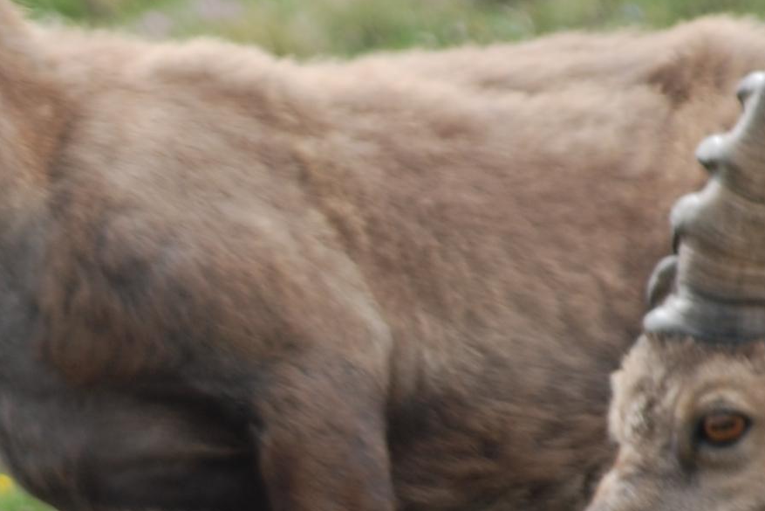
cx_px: 52
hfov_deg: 2.3
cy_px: 361
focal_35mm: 895
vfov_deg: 1.5
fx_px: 19025
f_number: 5
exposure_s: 1/250
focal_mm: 135
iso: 100
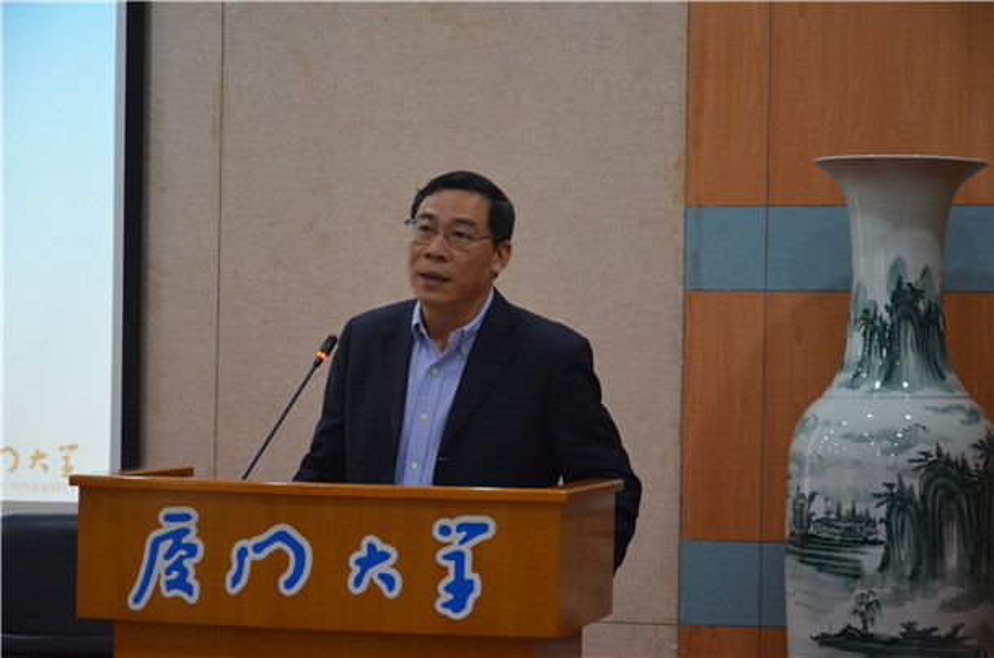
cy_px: 329
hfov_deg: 19.5
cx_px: 497
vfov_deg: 13.0
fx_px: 2893
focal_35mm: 105
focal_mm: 70
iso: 2000
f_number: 5.3
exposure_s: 1/60
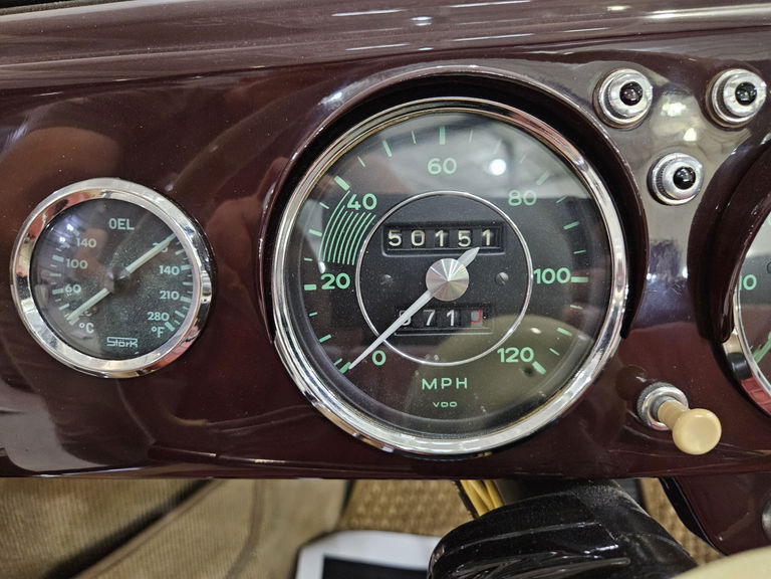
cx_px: 386
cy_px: 290
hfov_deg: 73.9
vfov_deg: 58.9
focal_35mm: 23
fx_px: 512
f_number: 1.8
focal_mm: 5.4
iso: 800
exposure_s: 1/24
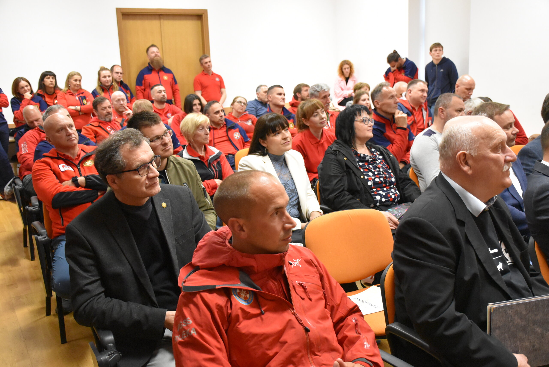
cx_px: 274
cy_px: 184
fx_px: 549
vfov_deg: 36.9
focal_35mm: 36
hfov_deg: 53.1
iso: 4000
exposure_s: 1/125
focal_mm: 24
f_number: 3.8
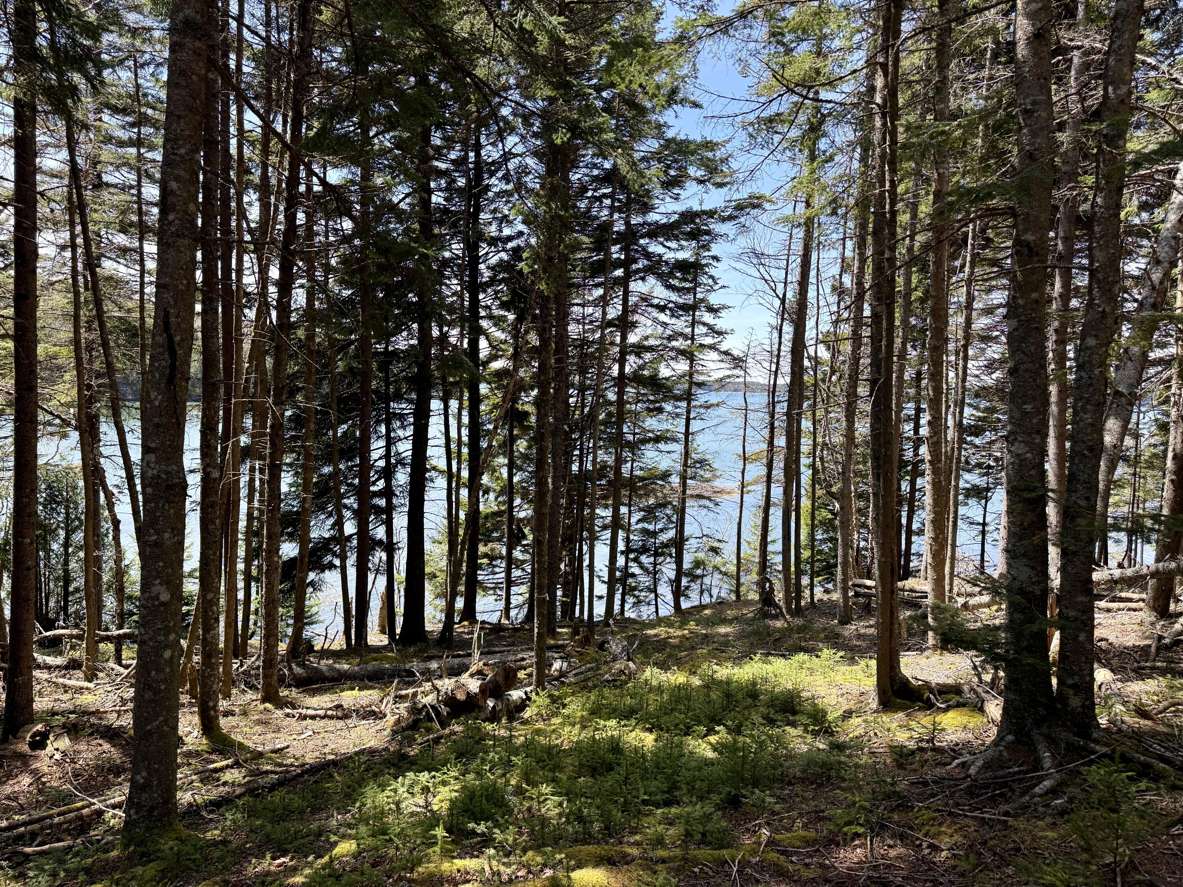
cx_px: 592
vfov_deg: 56.8
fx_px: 820
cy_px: 444
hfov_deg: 71.6
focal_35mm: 24
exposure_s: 1/1122
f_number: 1.78
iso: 100
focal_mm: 6.76
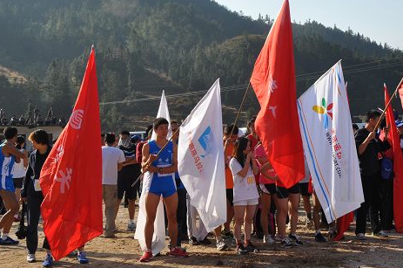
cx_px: 287
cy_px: 98
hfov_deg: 29.4
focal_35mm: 68
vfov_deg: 19.9
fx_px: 760
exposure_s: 1/400
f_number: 10
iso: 320
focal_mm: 30
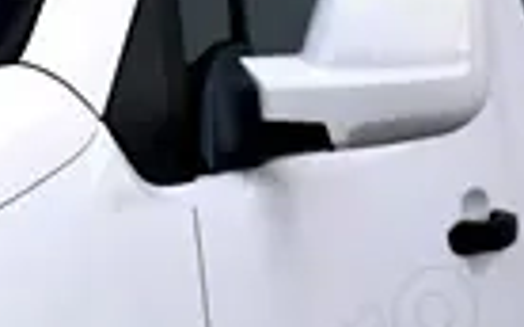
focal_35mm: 532
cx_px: -547
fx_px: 7591
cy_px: 390
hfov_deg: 3.9
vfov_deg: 2.5
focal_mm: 60
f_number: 8
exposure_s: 1/1000
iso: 800
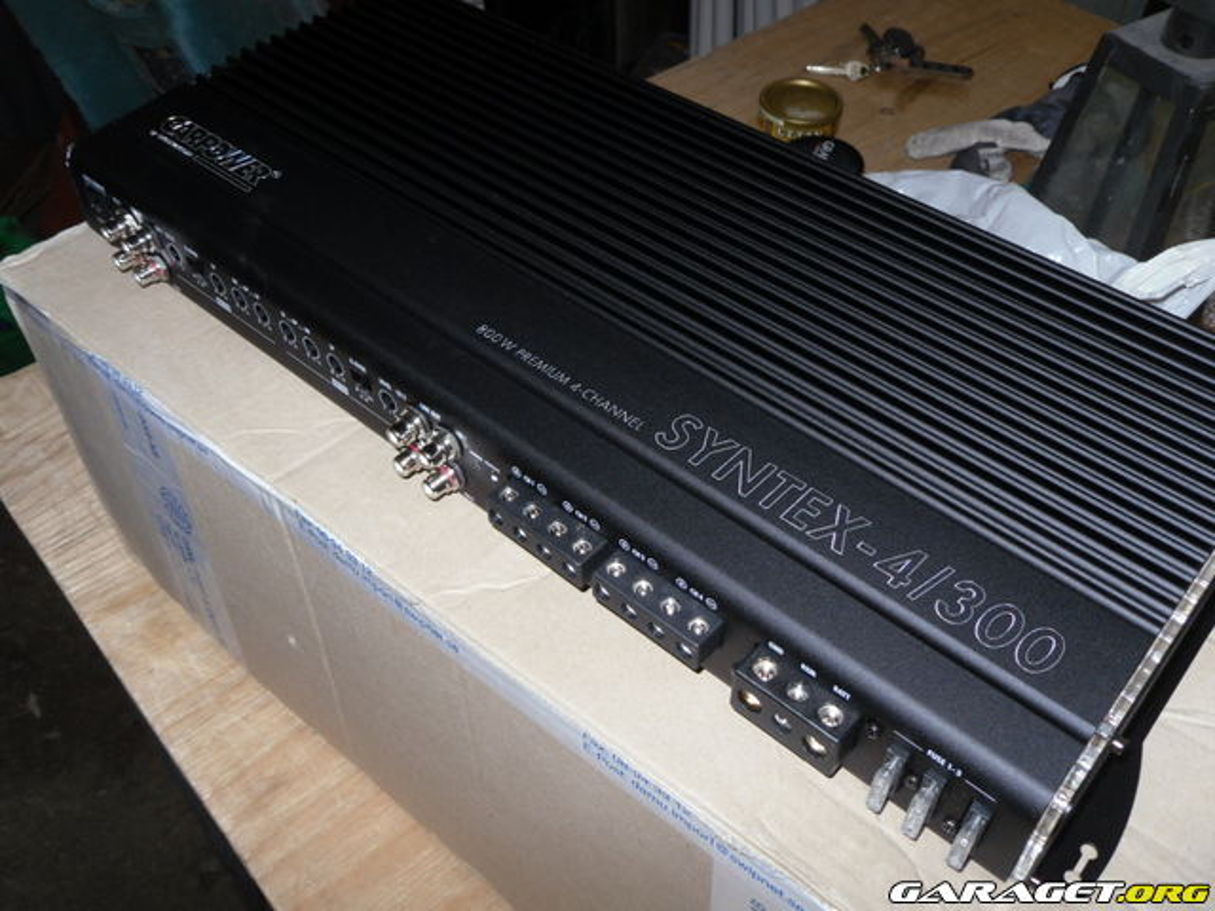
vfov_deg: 40.7
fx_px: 1228
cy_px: 456
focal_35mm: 35
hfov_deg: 52.6
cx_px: 608
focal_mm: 6.3
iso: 80
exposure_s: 1/45
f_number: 3.5
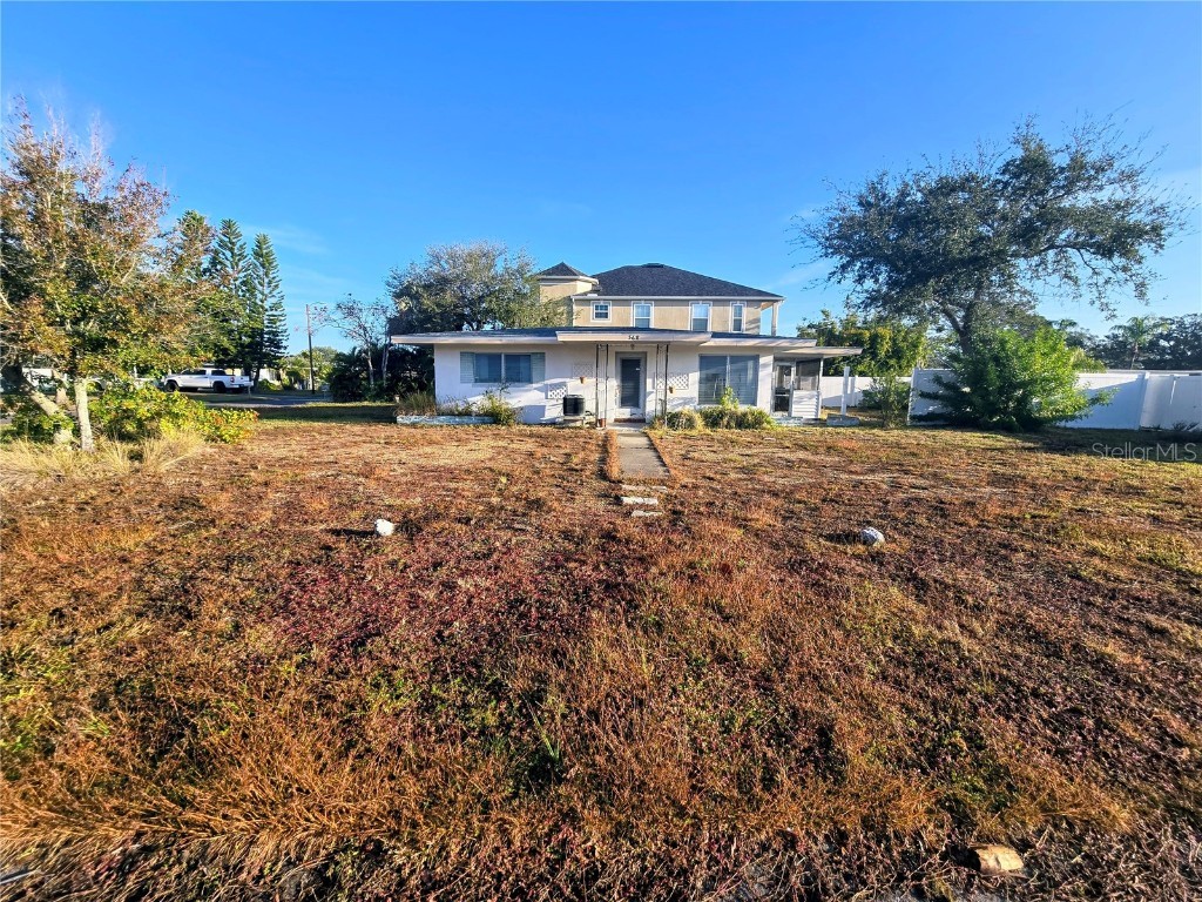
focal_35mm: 13
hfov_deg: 106.2
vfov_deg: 89.9
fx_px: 451
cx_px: 601
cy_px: 451
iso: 50
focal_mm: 2.2
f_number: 2.2
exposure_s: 1/924
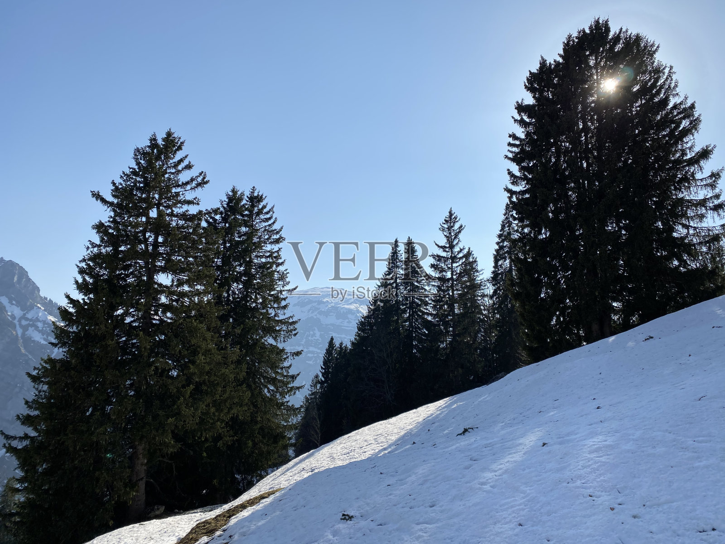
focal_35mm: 26
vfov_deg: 53.1
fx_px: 545
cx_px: 362
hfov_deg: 67.3
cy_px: 272
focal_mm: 4.25
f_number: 1.8
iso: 32
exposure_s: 1/5747
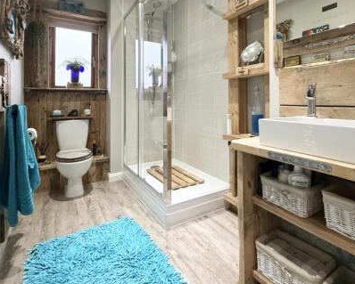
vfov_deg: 66.7
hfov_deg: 80.3
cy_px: 99
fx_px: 210
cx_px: 177
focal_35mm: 20
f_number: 2.2
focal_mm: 2.22
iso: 400
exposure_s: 1/100
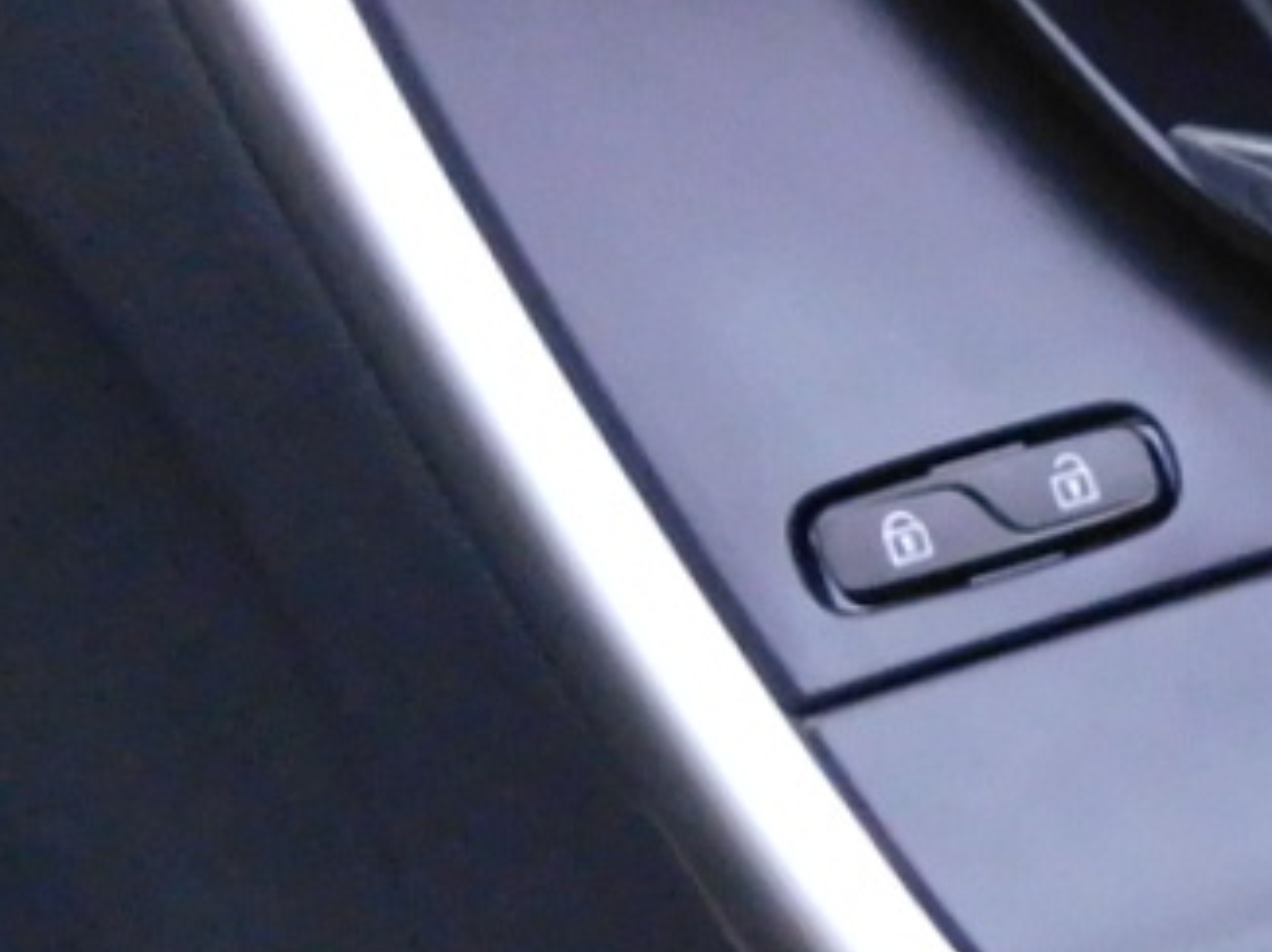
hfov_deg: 13.5
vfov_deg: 12.9
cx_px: 2919
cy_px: 952
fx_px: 4149
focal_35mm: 113
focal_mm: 4
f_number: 3
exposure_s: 1/15
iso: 400
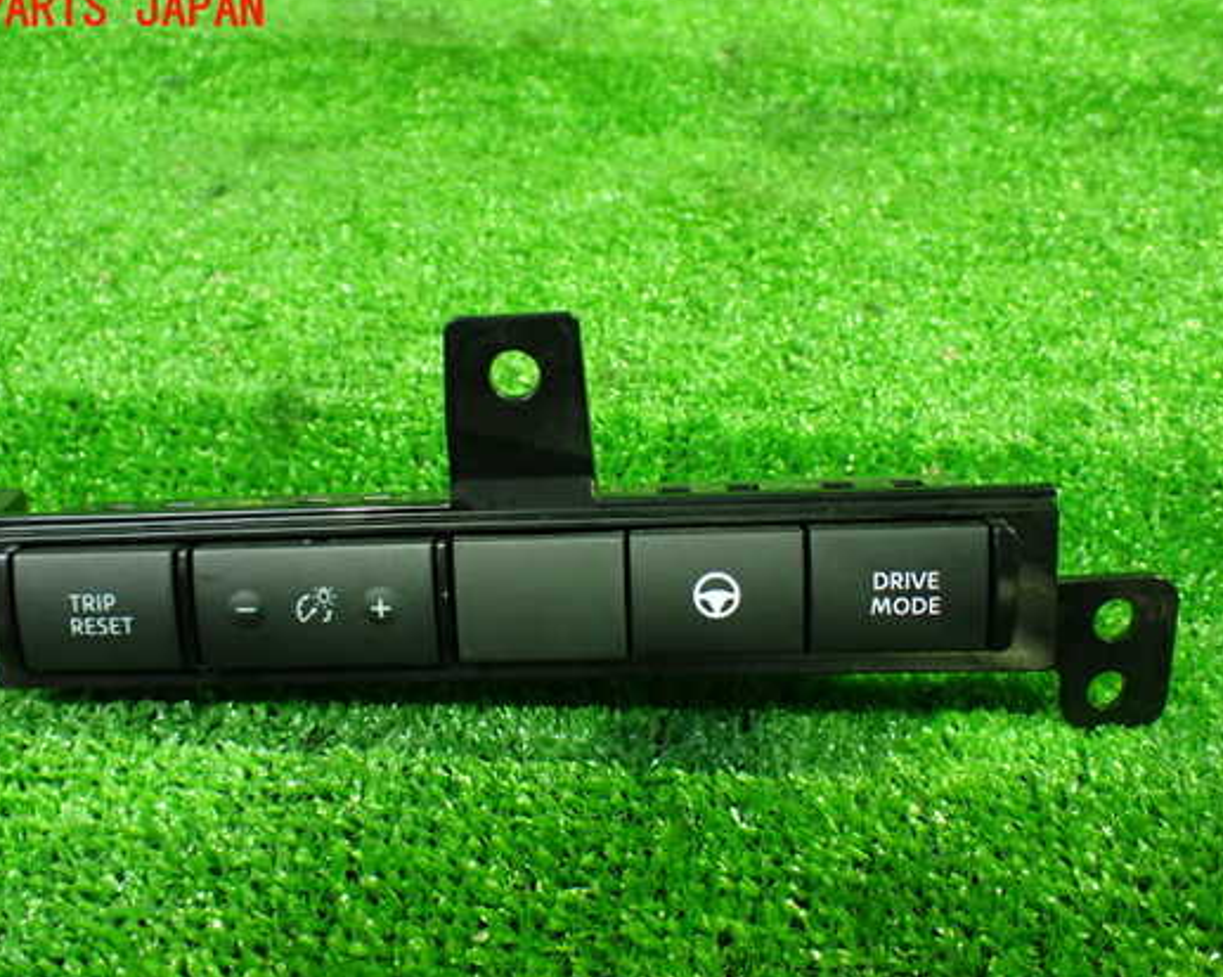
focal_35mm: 34
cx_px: 544
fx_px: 1230
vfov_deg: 43.3
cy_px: 513
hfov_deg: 52.8
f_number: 2.3
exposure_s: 1/30
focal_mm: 5.4
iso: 800
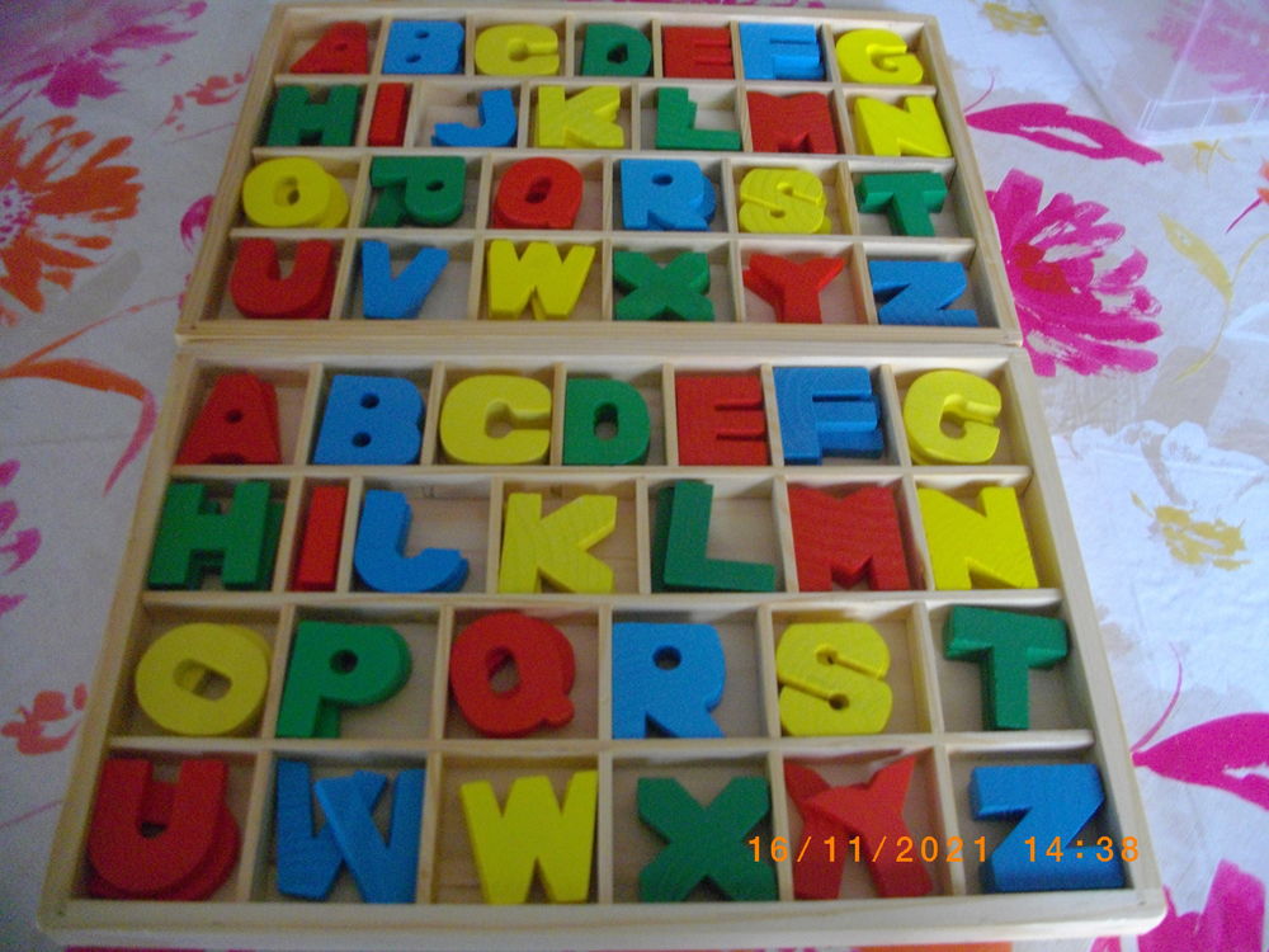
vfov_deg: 44.2
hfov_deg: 56.8
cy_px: 476
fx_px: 1173
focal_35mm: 32
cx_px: 634
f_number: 2.9
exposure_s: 1/50
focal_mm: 5.7
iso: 440
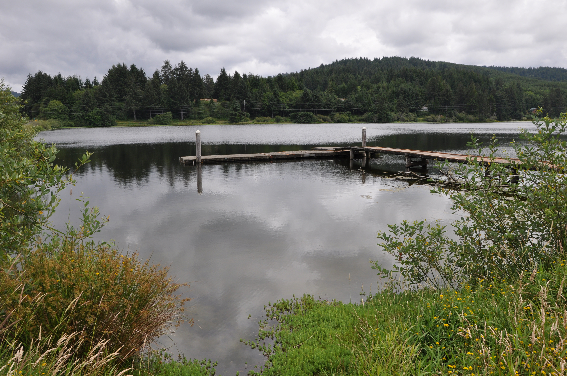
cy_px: 188
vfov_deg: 41.6
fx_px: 496
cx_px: 284
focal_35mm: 32
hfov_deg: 59.6
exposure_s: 1/400
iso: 200
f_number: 10
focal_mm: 21
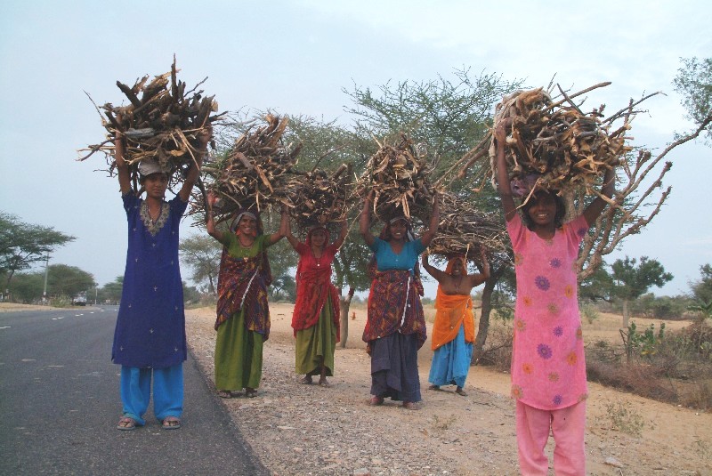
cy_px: 238
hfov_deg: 57.2
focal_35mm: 33
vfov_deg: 40.0
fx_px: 653
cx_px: 356
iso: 1600
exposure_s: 1/125
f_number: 5.6
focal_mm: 22
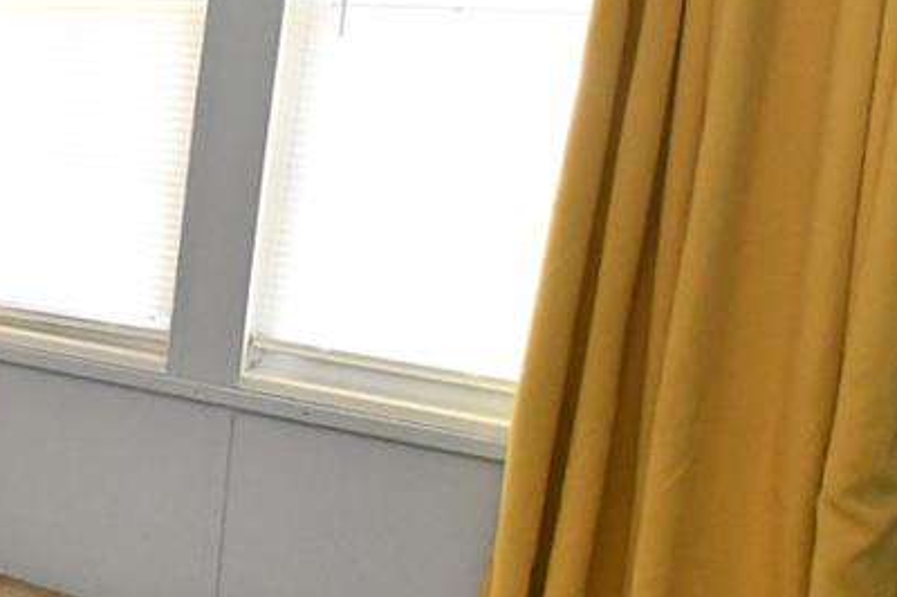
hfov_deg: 22.7
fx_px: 1494
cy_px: 285
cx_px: -635
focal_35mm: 60
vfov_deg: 22.6
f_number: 4
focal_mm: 10
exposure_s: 1/250
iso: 3200
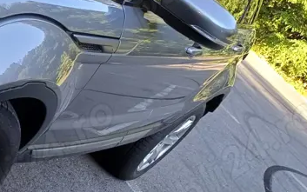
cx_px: -83
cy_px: -34
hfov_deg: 24.3
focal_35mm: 75
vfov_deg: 16.7
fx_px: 628
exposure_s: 1/100
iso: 50
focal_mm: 4.65
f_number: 1.8
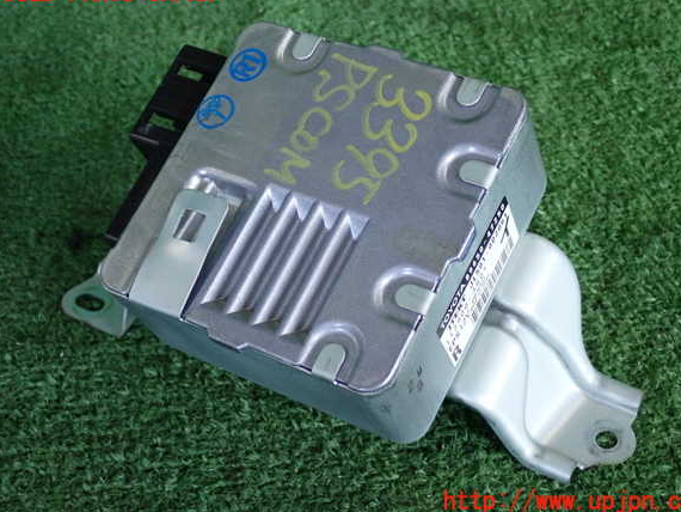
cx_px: 355
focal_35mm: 61
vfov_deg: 24.0
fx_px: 1201
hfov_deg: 31.7
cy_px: 248
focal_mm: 10.35
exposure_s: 1/125
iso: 500
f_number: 3.5
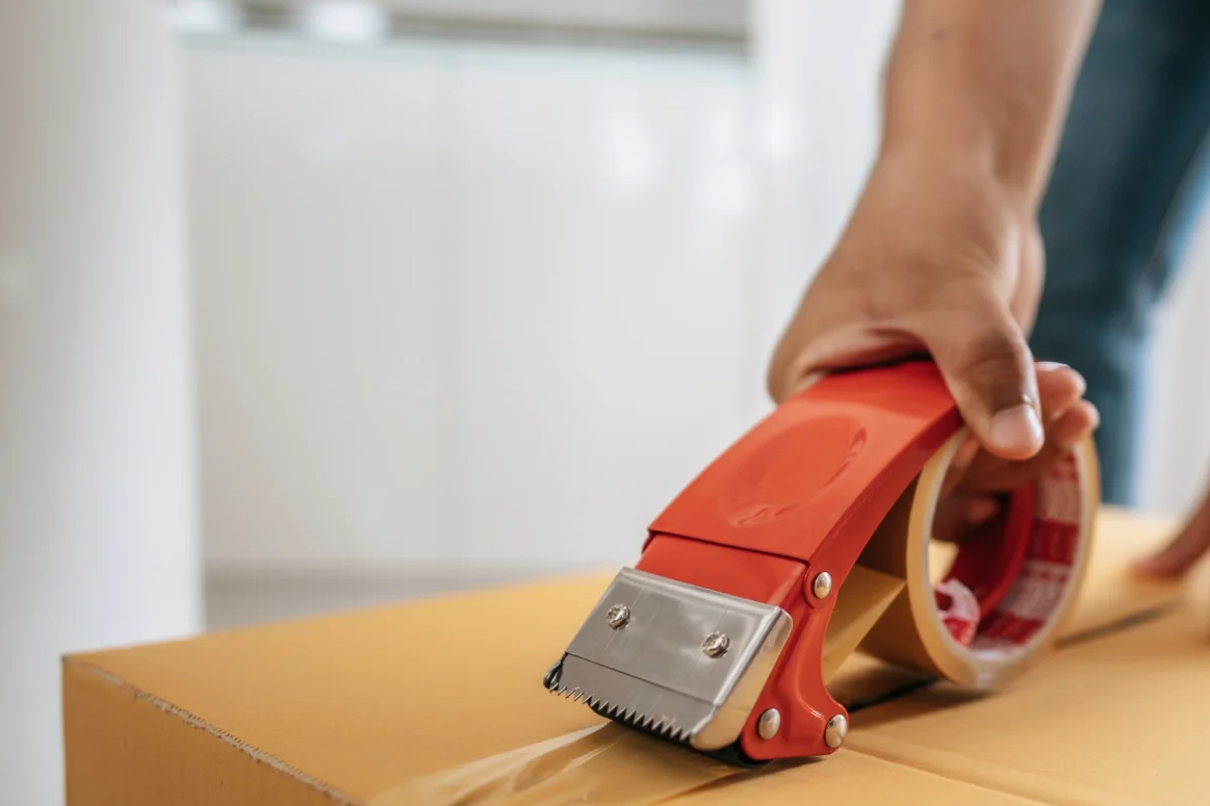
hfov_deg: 53.7
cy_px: 454
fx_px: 1109
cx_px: 953
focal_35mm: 33
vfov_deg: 39.9
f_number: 1.8
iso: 400
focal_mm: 20
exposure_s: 1/500
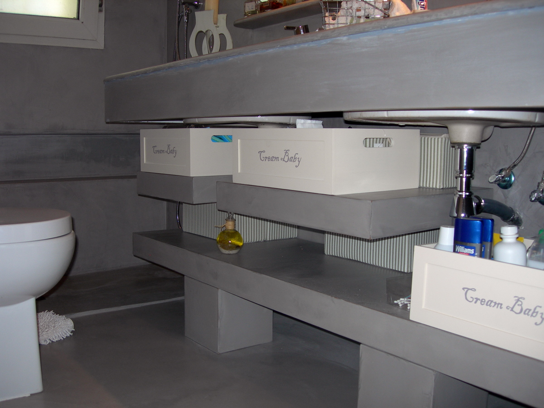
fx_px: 597
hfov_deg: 49.0
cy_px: 204
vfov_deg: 37.7
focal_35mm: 38
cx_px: 272
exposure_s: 1/60.1
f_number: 2.8
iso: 50
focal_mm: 7.8
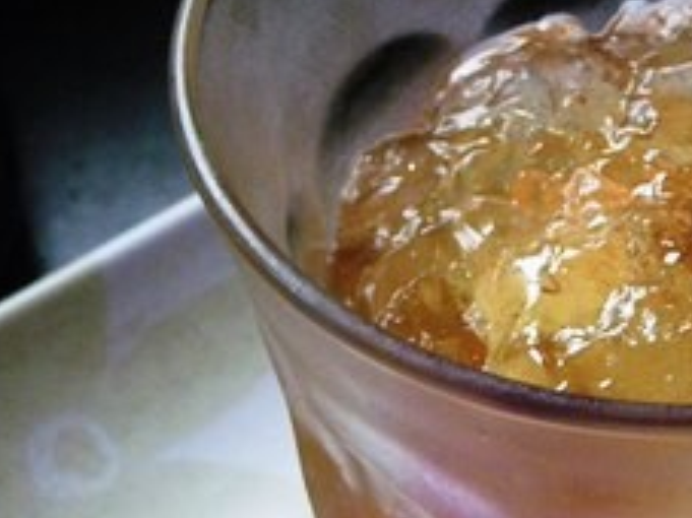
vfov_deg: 9.7
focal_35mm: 152
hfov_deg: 12.9
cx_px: 668
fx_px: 3037
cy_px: 399
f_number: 4.8
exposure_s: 1/100
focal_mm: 13.7
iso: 640
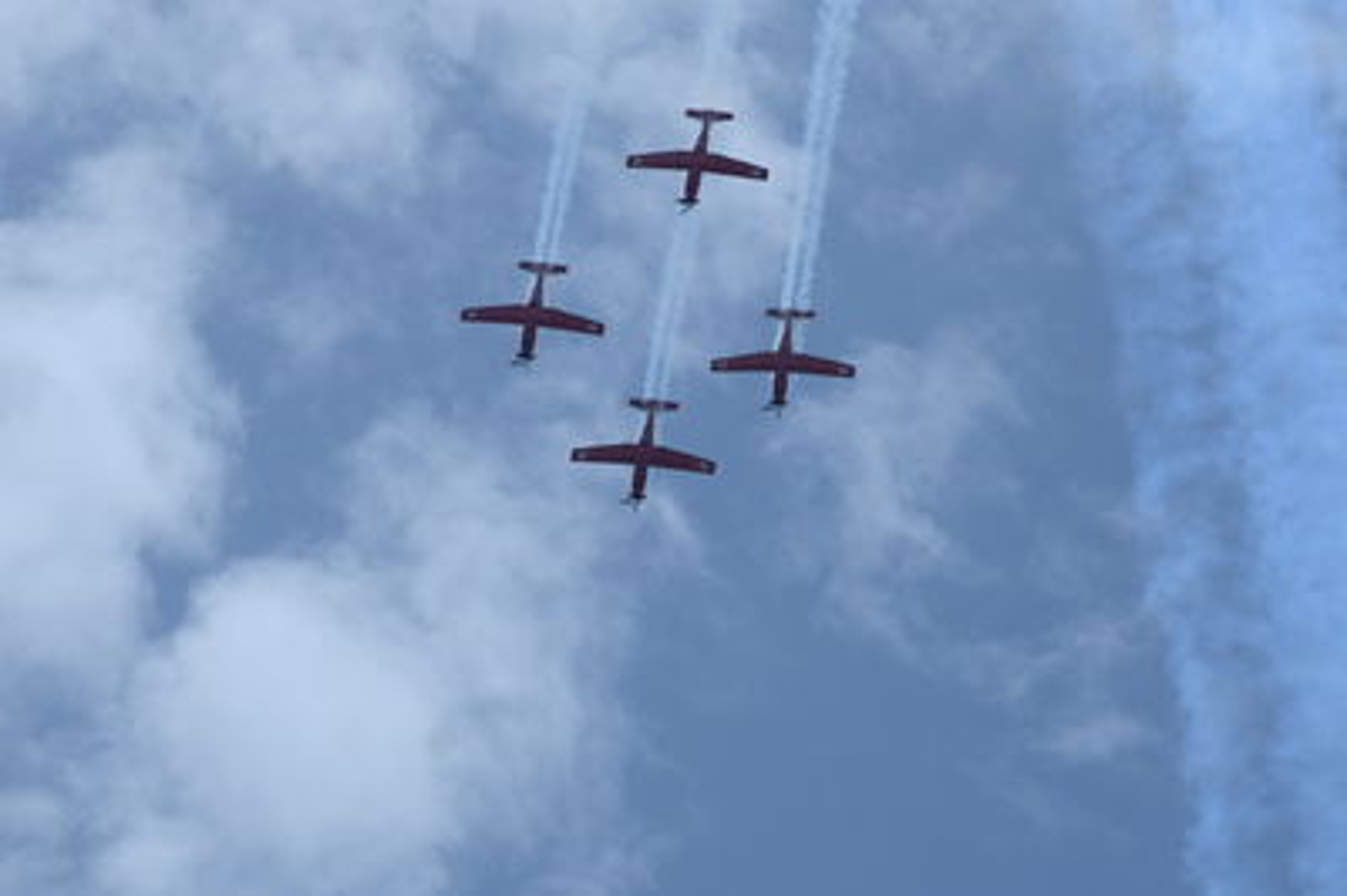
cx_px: 674
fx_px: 11215
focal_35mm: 300
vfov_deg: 4.6
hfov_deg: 6.9
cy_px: 448
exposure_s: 1/500
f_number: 5.6
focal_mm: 200
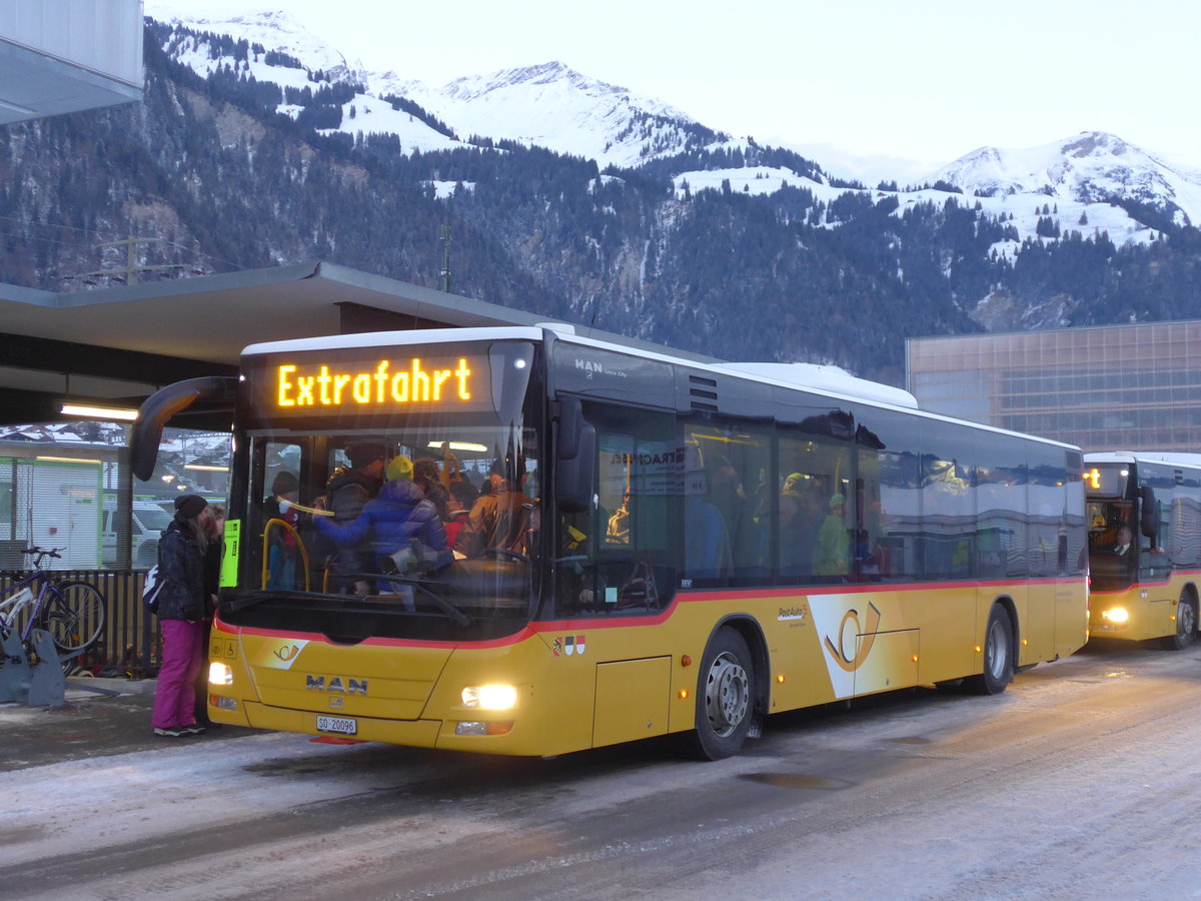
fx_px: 1596
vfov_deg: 31.5
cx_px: 600
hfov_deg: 41.2
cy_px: 450
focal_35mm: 46
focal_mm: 9.5
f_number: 3
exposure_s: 1/30
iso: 400
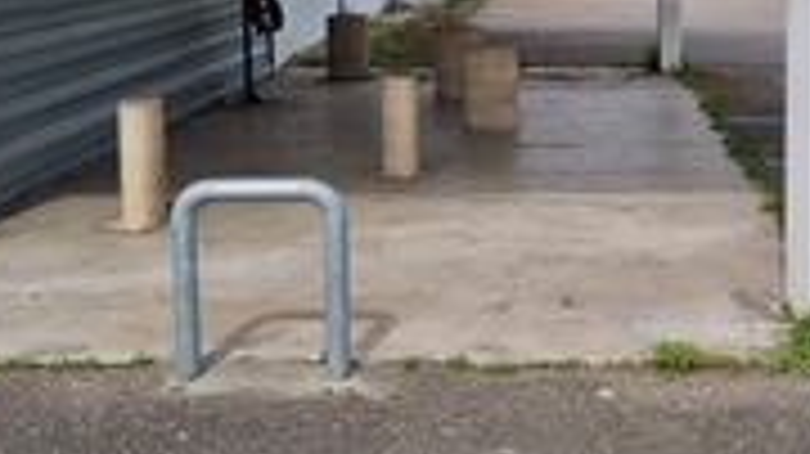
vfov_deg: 20.8
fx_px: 1202
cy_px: 13
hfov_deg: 36.5
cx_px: 592
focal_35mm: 56
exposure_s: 1/3048
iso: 50
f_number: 1.8
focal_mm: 5.4
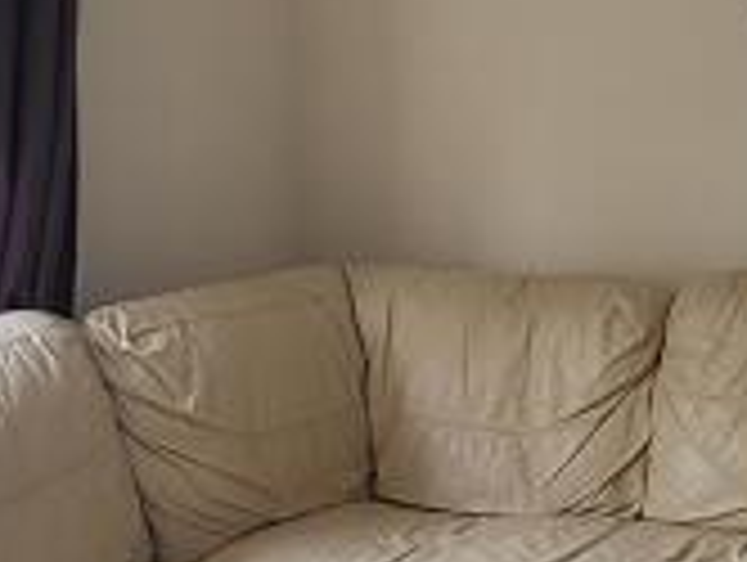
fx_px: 1729
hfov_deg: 24.3
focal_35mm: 80
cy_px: 108
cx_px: 450
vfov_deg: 18.3
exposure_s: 1/50
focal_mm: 1.74
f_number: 2.2
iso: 40
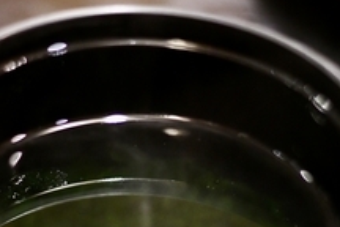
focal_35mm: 139
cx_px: 148
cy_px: 184
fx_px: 1313
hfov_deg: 14.8
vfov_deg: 9.8
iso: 2800
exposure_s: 1/50
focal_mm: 50
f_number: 1.8
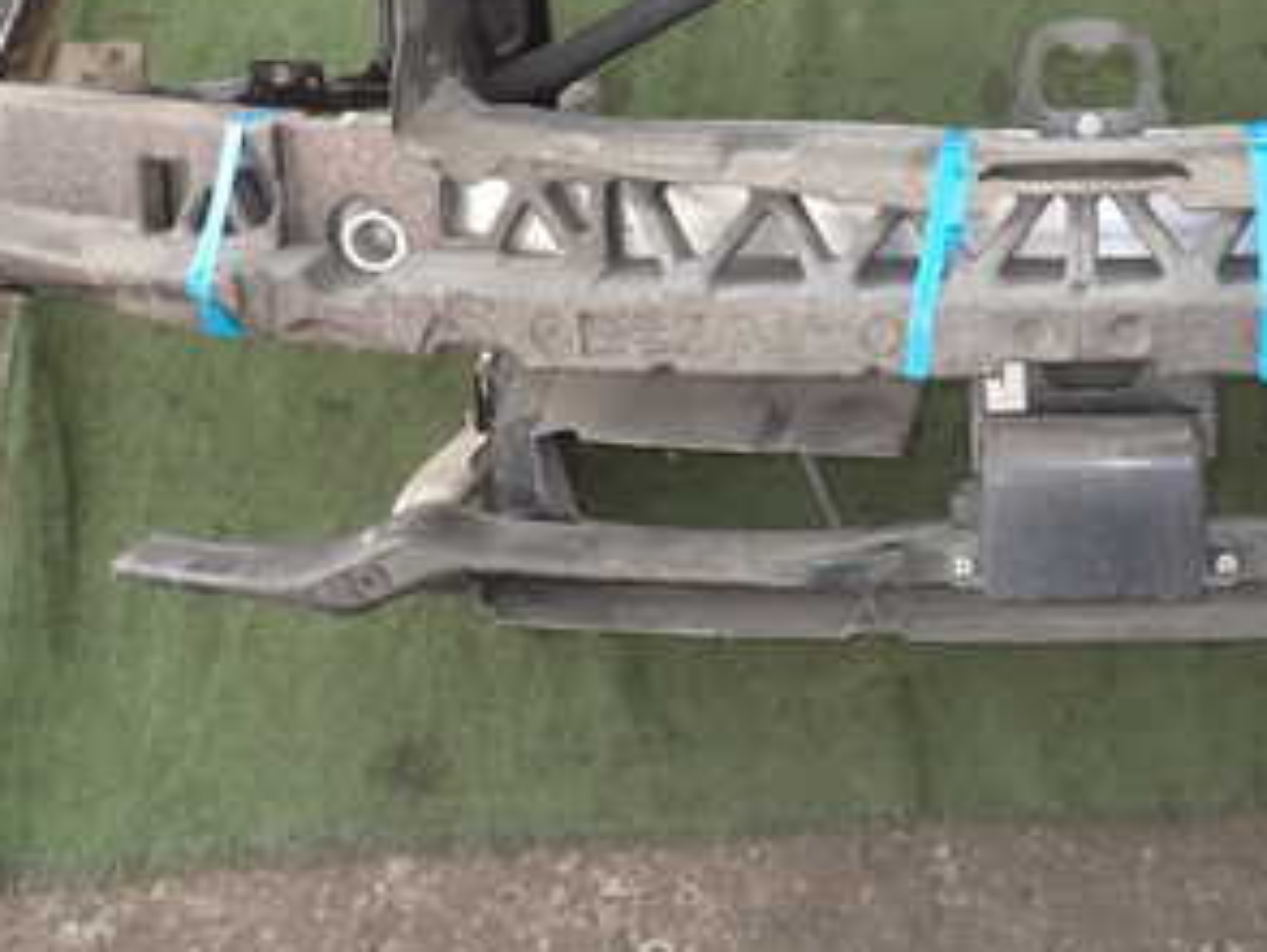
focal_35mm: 51
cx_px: 1133
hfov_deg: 35.3
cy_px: 82
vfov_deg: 27.5
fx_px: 1868
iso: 200
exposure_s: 1/40
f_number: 2
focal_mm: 4.5
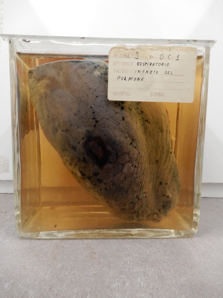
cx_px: 112
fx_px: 206
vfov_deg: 71.6
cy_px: 149
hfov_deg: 56.8
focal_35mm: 24
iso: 400
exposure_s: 1/25
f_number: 3.4
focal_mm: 4.3
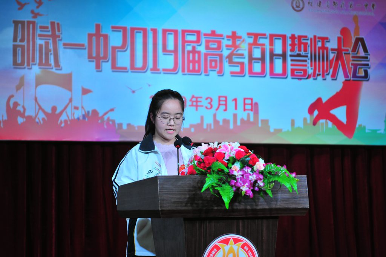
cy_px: 128
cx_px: 193
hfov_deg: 19.5
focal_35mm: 105
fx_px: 1124
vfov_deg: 13.0
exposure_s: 1/160
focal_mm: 70
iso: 320
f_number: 2.8
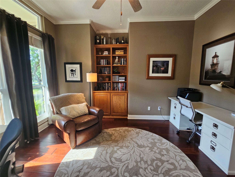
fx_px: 88
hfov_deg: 106.2
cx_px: 118
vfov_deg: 89.9
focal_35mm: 13
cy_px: 88
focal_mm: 2.2
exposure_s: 1/60
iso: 100
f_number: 2.2
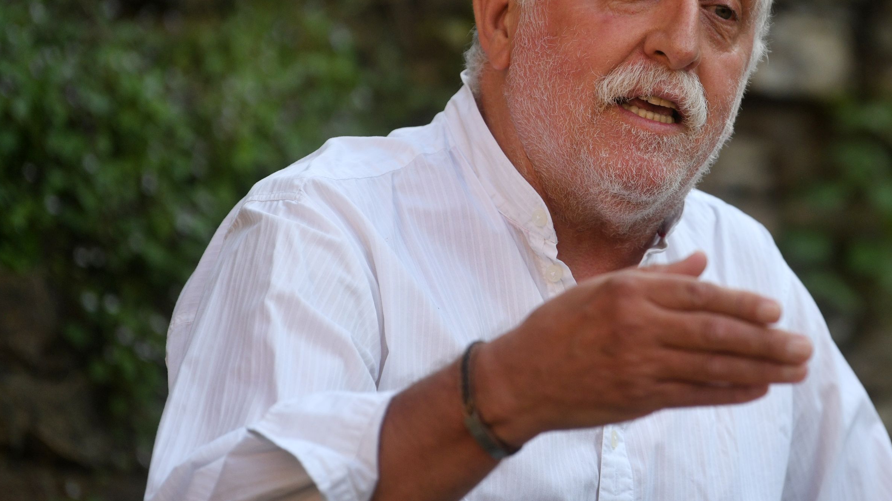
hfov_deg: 6.6
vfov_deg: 3.7
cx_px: 649
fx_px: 7758
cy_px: 152
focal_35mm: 328
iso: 500
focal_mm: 185
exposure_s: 1/3200
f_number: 2.8
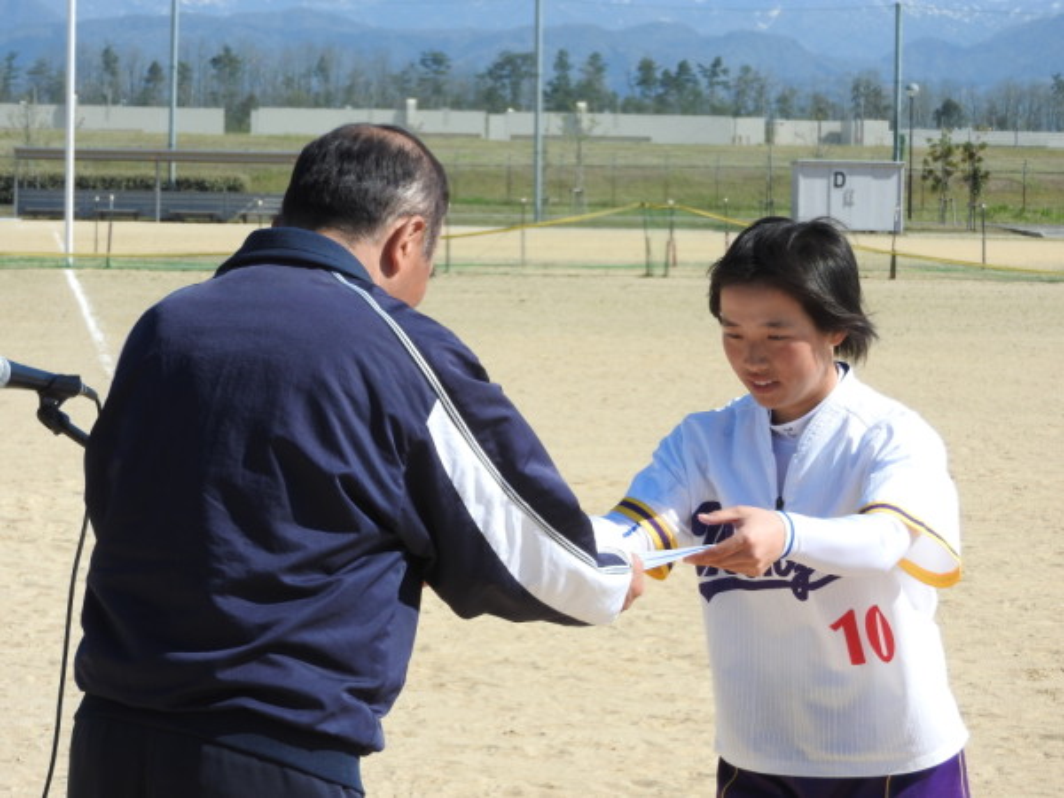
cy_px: 399
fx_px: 5225
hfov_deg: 11.6
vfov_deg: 8.7
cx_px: 532
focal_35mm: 170
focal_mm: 30.5
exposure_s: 1/500
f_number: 5.2
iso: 100
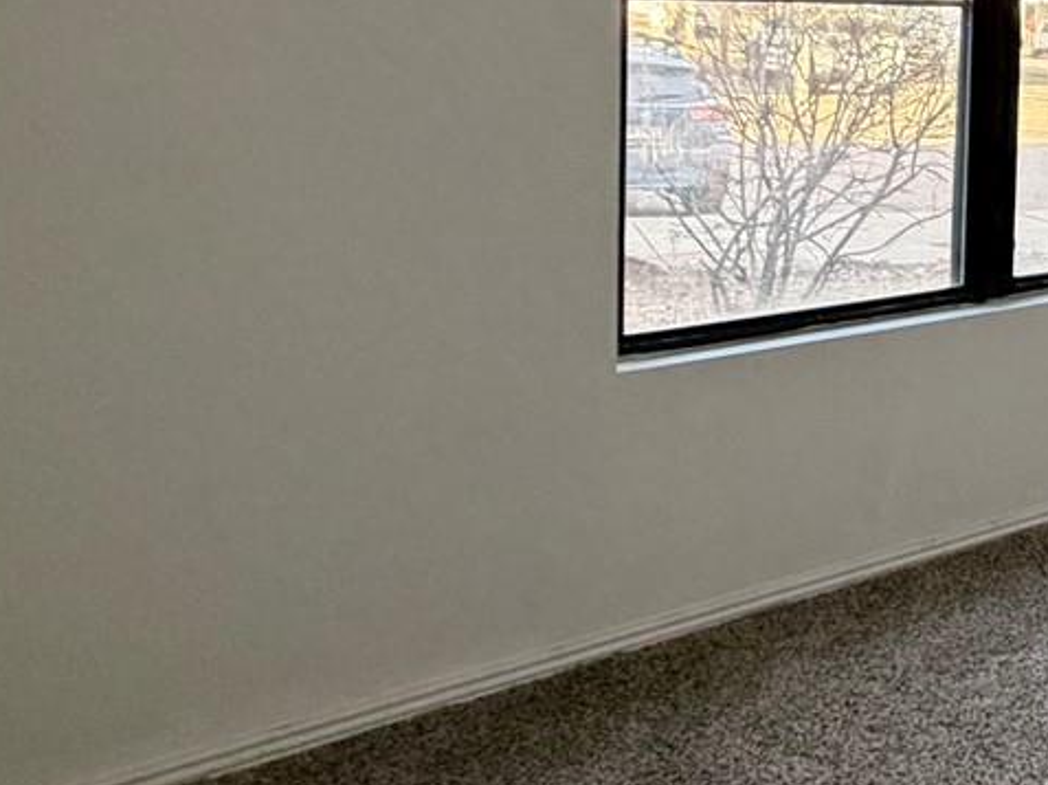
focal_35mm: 47
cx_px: 1237
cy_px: 79
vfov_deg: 29.6
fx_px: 1422
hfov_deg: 33.5
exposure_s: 1/60
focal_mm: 2.22
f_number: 2.2
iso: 200
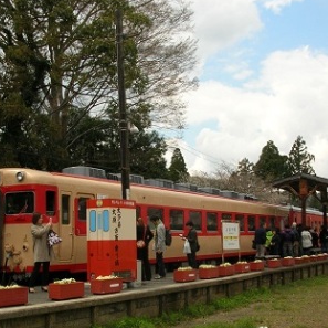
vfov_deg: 32.8
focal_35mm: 52
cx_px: 171
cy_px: 181
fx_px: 557
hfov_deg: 32.8
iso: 50
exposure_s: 1/248
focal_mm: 5.8
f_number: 5.6
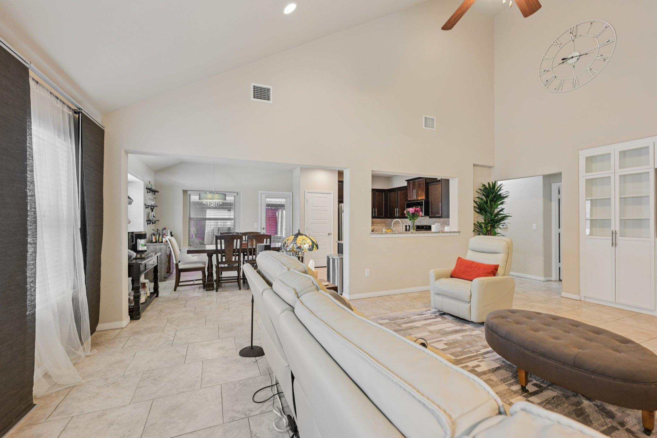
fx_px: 283
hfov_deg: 98.5
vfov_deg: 75.5
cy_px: 219
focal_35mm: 16
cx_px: 328
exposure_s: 1/15
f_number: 6.7
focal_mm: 15.5
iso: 400
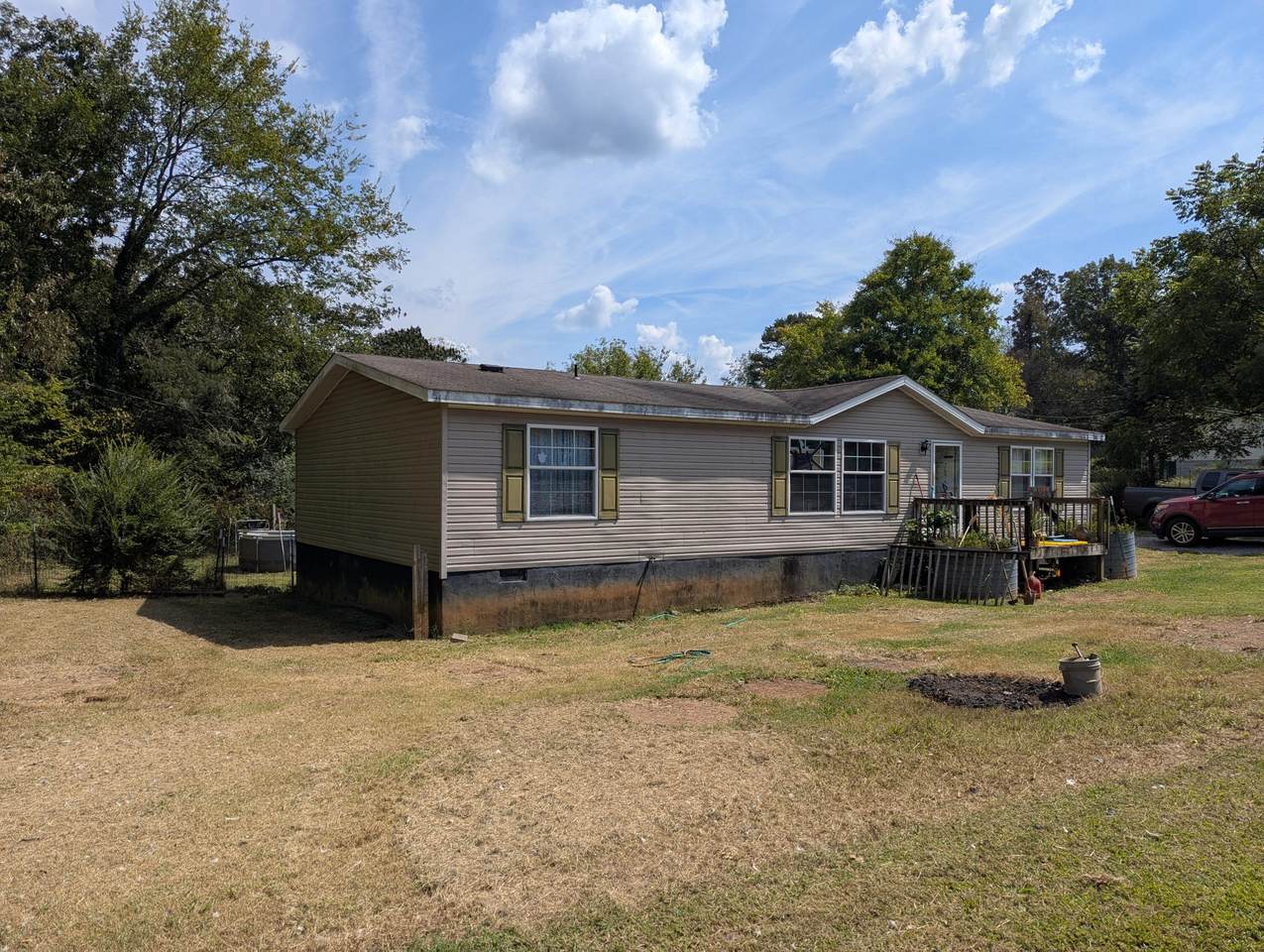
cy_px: 476
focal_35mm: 24
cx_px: 632
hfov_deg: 71.5
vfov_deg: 56.9
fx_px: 878
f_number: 1.85
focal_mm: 6.81
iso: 44
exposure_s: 1/3058
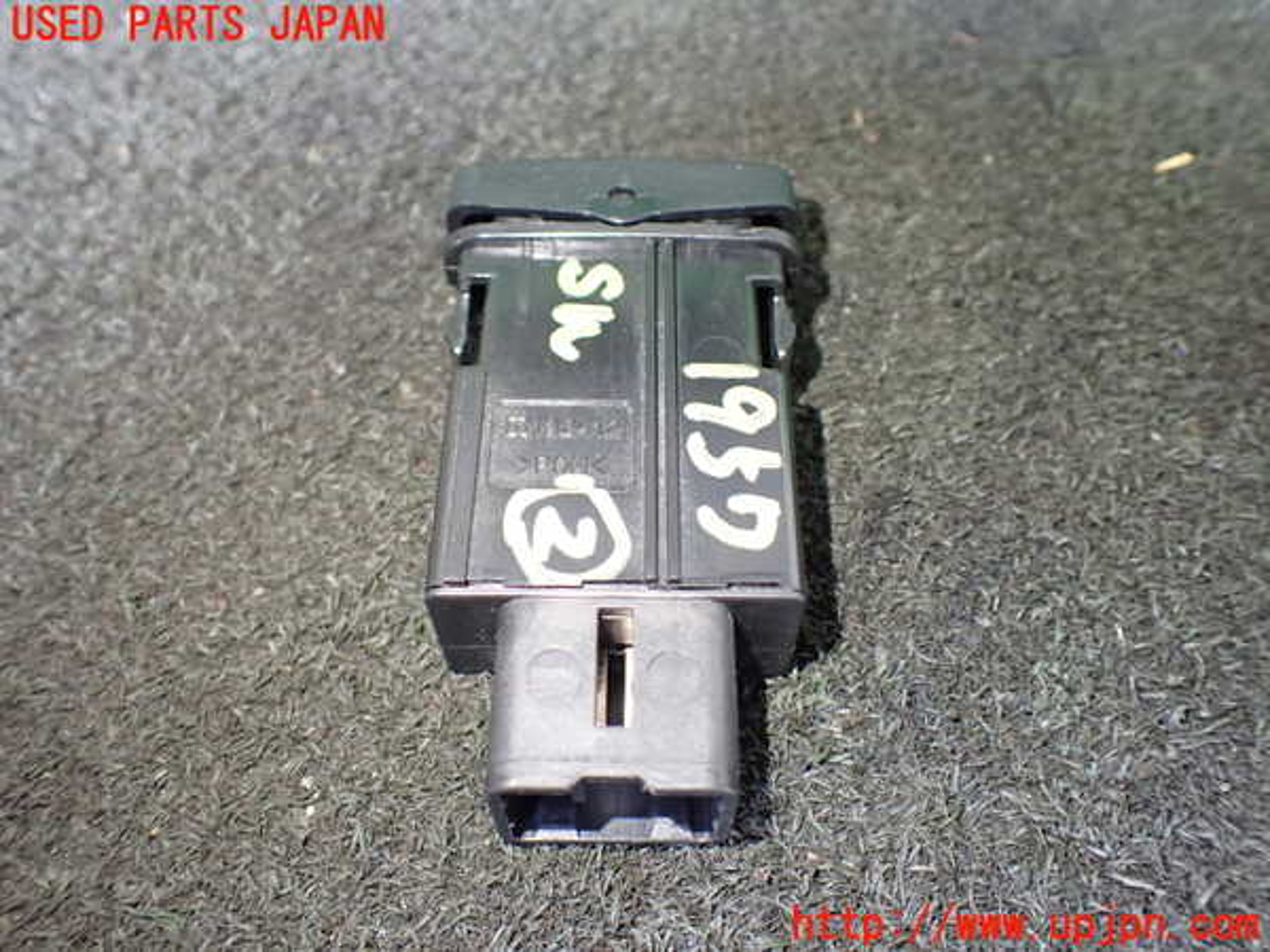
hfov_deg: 60.0
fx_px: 1101
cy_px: 476
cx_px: 635
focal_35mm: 30
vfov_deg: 46.8
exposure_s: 1/30
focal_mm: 5.4
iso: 800
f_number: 2.3
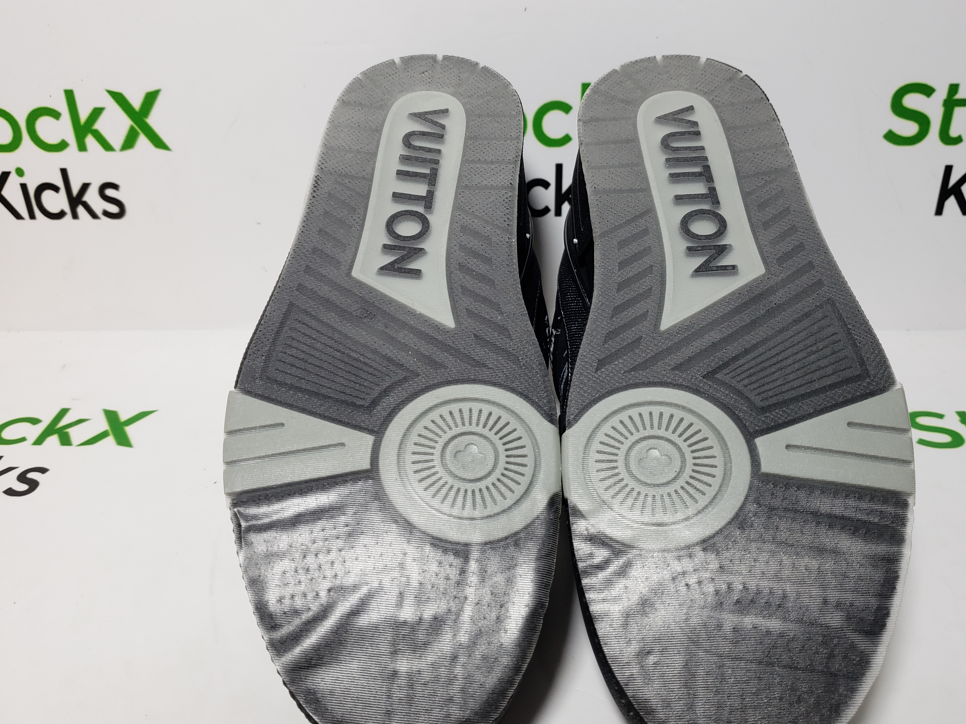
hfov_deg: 61.6
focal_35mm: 29
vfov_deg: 48.2
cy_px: 375
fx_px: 809
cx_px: 527
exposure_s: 1/390
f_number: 1.5
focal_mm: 4.3
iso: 50
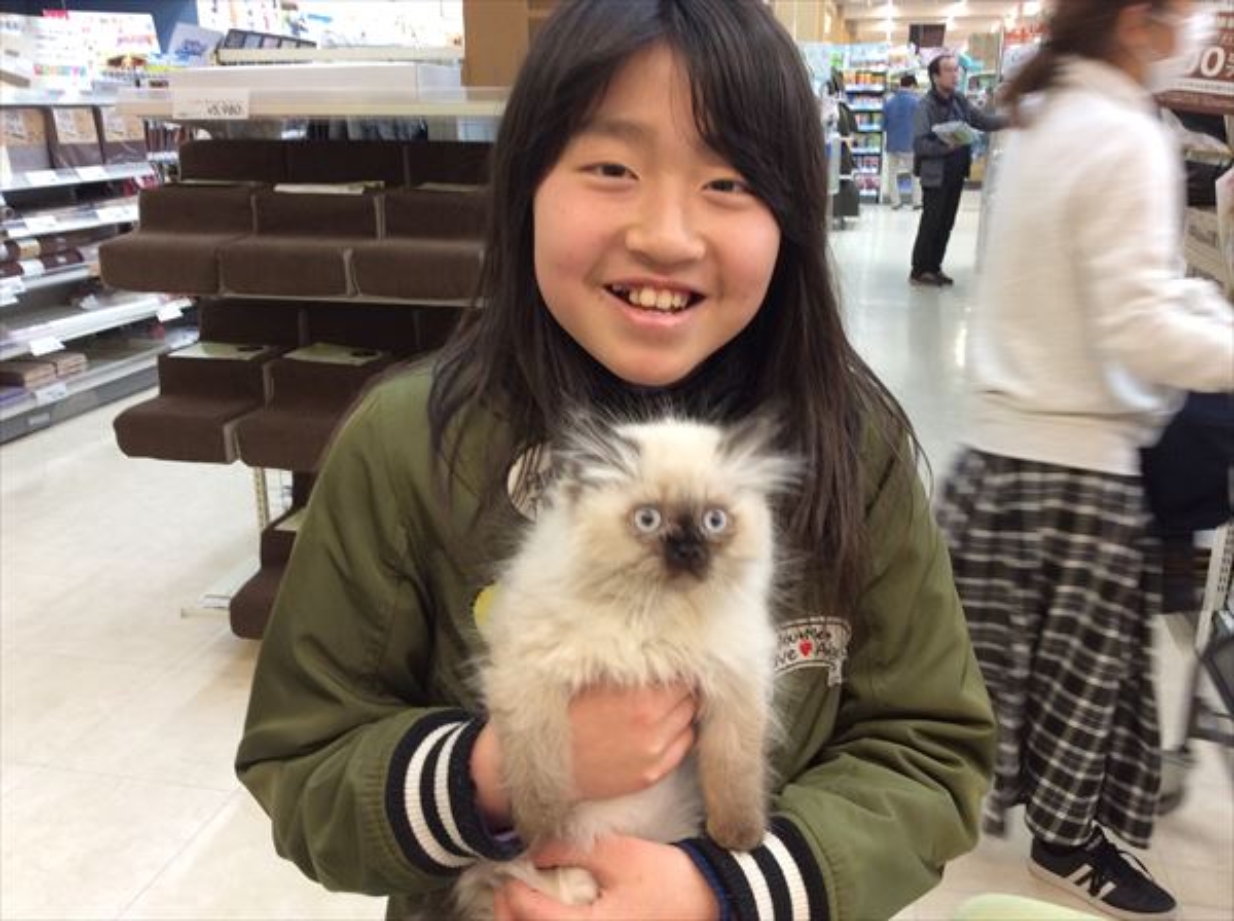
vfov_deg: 44.0
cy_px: 460
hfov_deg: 56.9
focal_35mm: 32
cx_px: 617
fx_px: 1139
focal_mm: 3.3
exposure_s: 1/24
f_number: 2.4
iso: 64
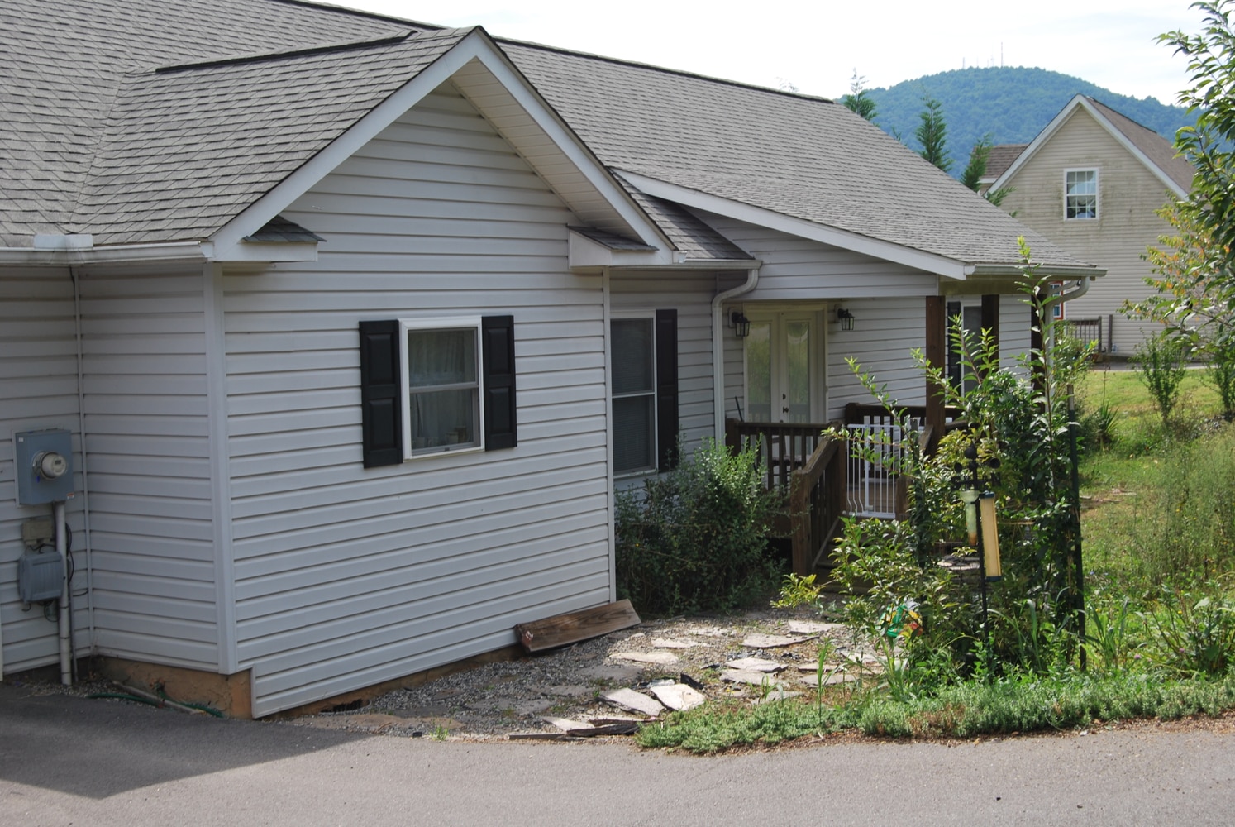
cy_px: 414
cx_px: 618
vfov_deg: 26.6
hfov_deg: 38.8
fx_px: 1752
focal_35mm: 51
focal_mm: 34
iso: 100
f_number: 6.3
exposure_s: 1/160
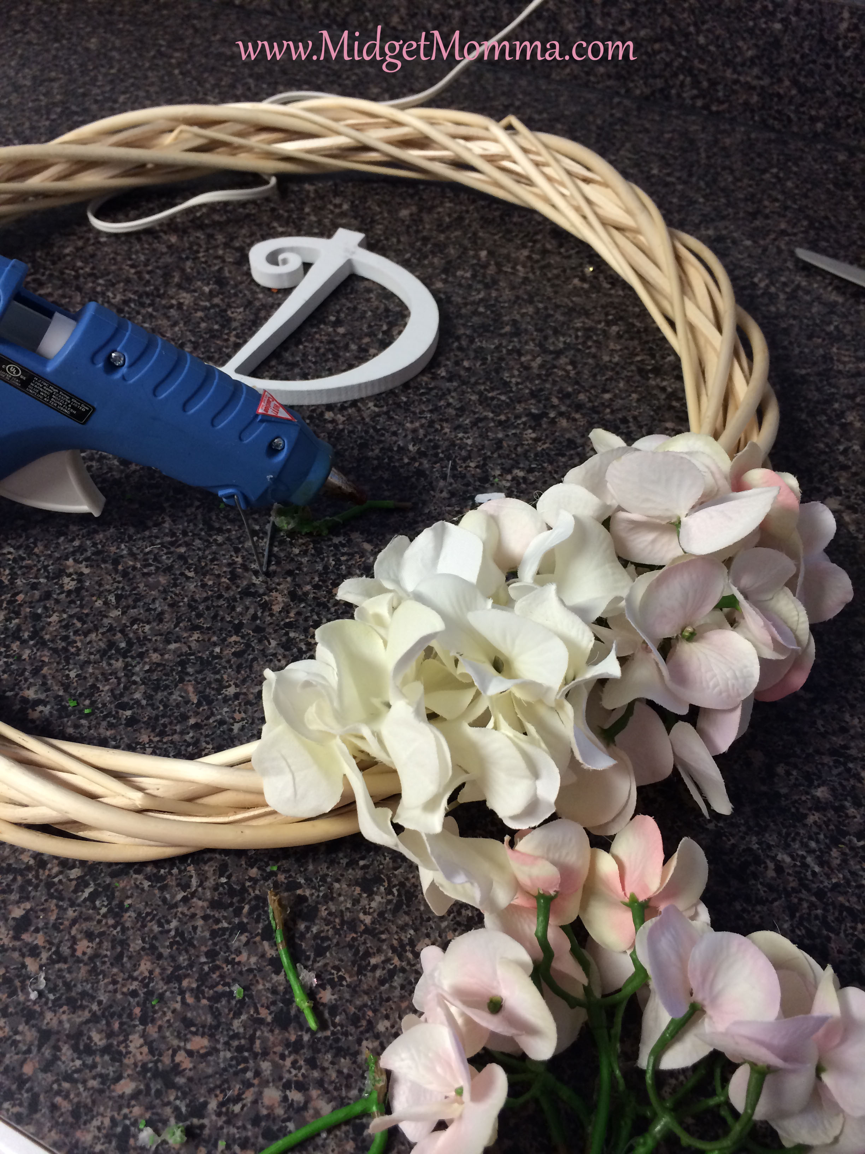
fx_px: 1000
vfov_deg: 60.0
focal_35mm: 30
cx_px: 432
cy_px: 577
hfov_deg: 46.8
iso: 100
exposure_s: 1/30
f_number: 2.2
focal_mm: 4.12
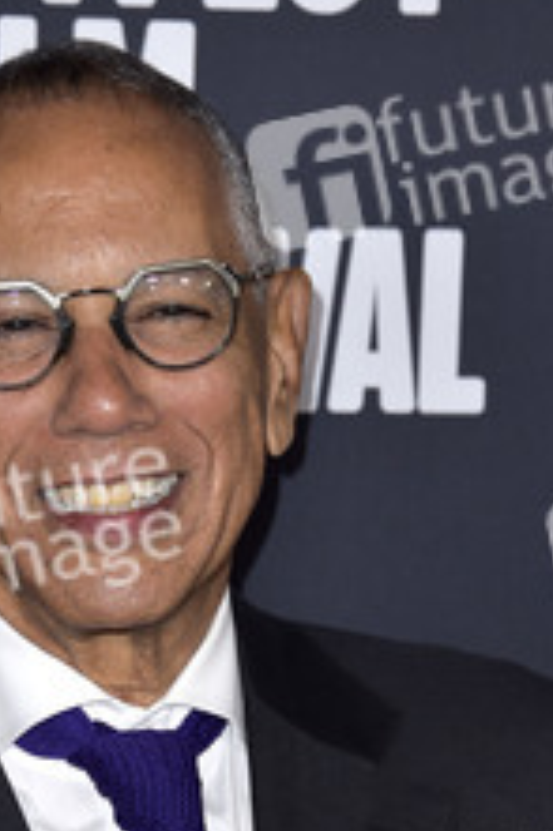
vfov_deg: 7.6
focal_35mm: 272
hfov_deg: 5.0
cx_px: 100
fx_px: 6277
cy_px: 726
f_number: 6.3
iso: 500
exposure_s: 1/200
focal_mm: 150
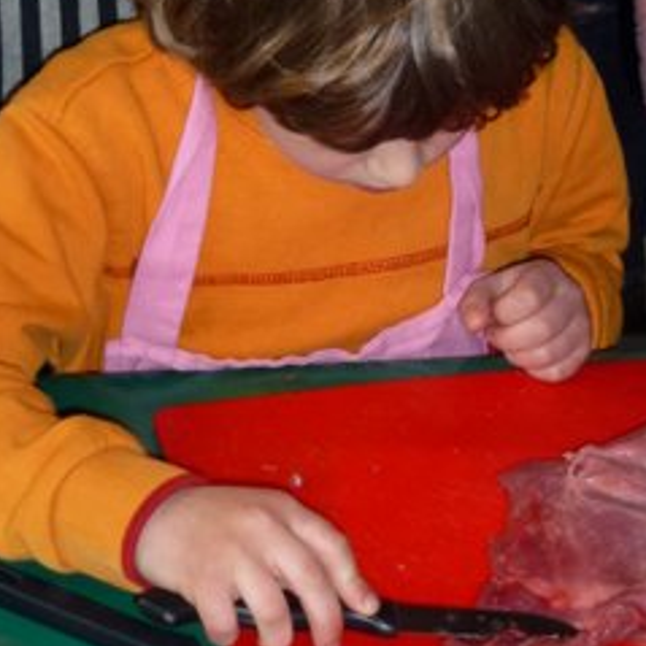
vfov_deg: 12.9
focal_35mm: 135
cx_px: 422
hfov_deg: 12.9
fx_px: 2850
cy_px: 176
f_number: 4.7
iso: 250
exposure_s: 1/60
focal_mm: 13.6
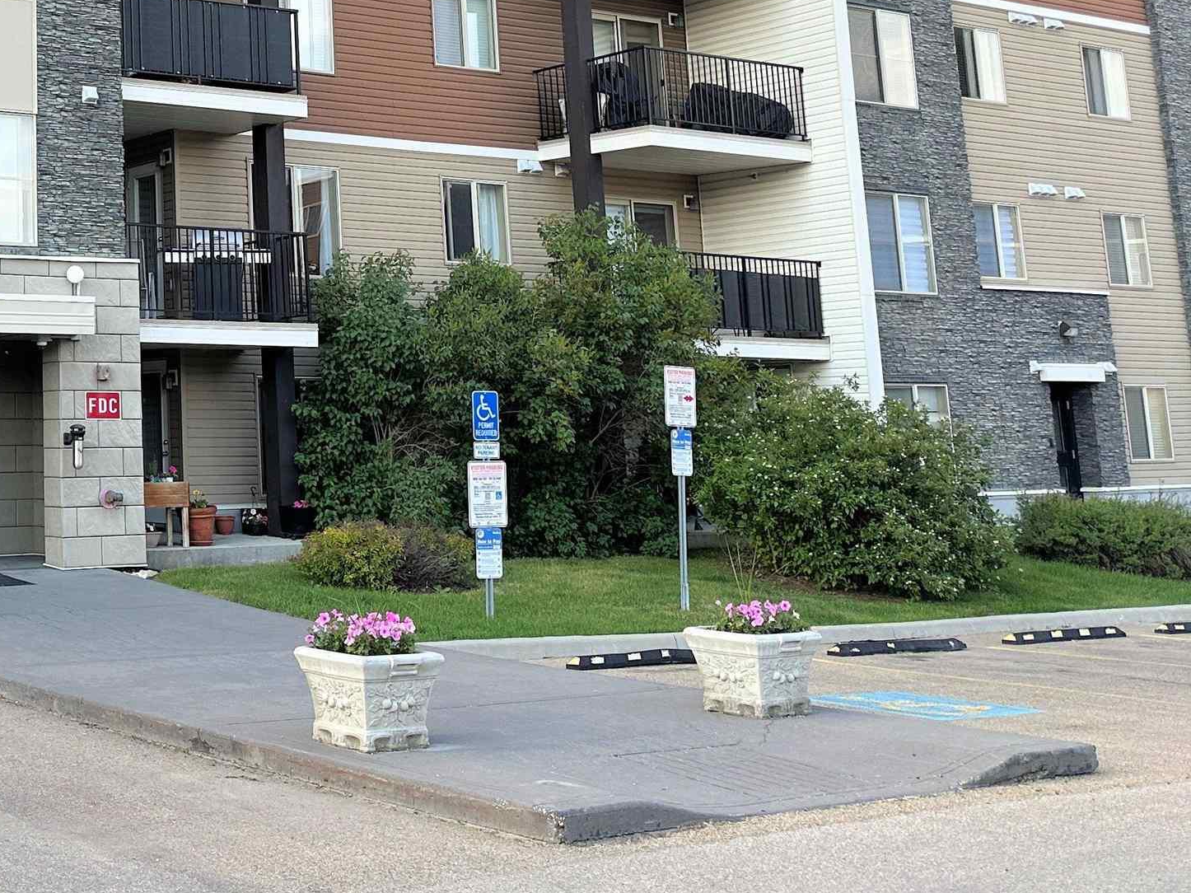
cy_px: 120
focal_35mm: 51
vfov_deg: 27.7
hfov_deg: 34.1
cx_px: -8
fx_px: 1754
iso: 80
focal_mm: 6.86
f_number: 1.78
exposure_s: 1/672
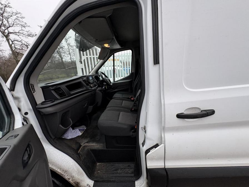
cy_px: 94
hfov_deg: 102.1
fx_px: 101
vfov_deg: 85.7
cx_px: 124
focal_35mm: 14
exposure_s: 1/99
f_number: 2.2
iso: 64
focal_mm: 2.22
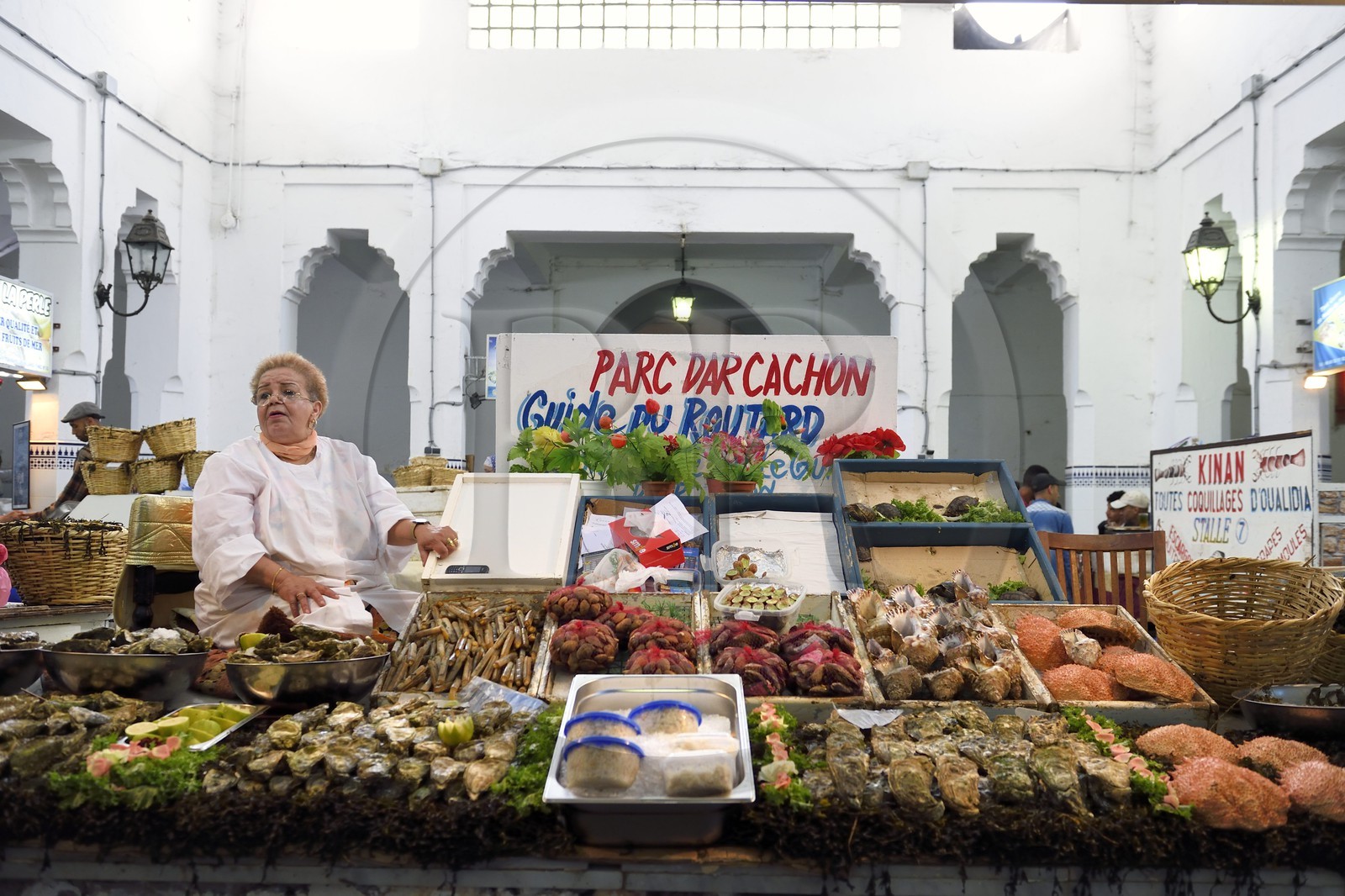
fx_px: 1158
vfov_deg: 42.3
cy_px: 448
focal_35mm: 31
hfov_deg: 60.3
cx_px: 672
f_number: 4
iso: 800
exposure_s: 1/125
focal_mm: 31
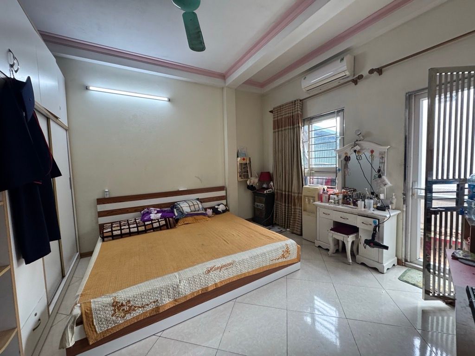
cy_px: 178
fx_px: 192
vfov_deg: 85.7
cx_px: 238
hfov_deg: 102.1
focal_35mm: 14
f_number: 2.2
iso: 320
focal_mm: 2.22
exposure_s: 1/100
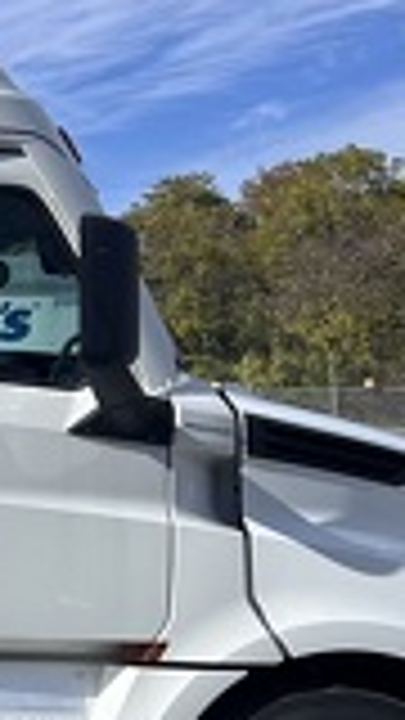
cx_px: -585
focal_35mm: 106
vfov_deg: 20.2
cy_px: 392
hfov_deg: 9.9
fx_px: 2024
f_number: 1.5
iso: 50
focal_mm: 5.7
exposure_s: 1/6211
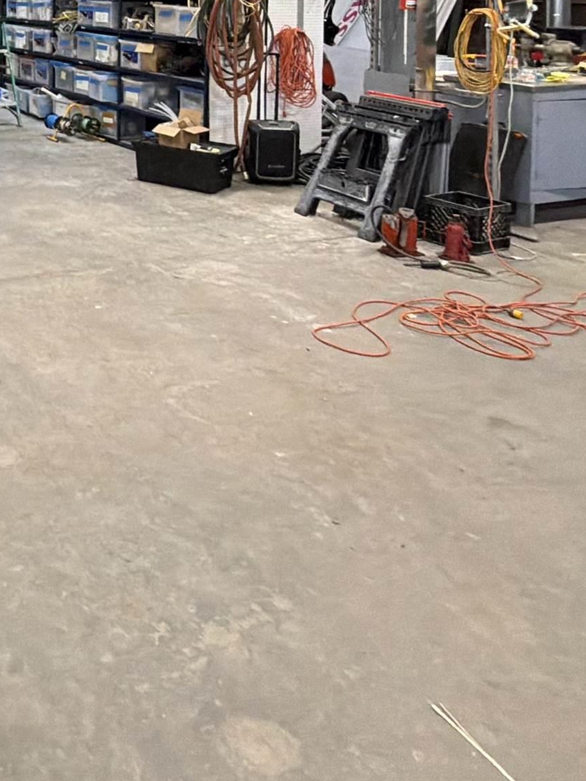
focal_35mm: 38
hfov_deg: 32.2
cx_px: -93
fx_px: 858
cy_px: 2
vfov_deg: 42.4
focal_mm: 2.22
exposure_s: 1/60
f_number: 2.2
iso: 640
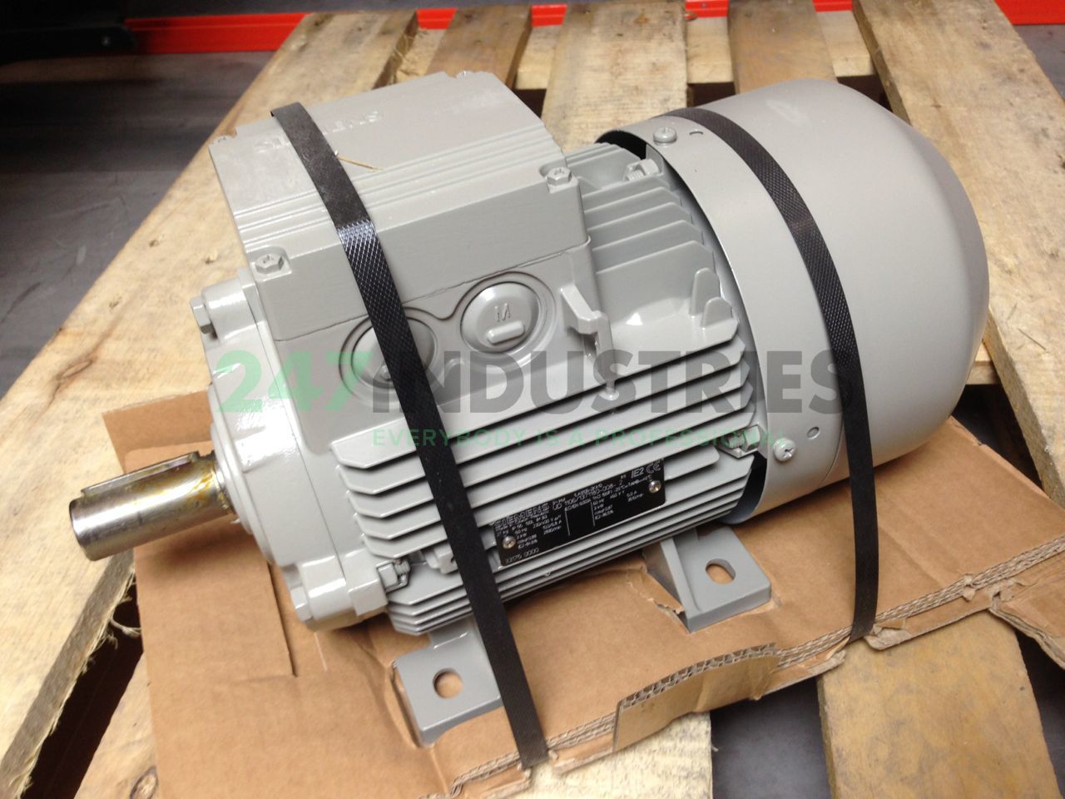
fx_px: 1015
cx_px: 532
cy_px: 400
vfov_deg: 42.9
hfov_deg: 55.4
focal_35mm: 33
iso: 64
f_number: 2.4
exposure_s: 1/20
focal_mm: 4.12
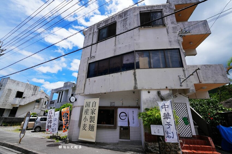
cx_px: 116
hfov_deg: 93.3
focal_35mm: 17
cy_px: 77
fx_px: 110
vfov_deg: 70.4
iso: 160
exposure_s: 1/640
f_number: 7.1
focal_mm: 17
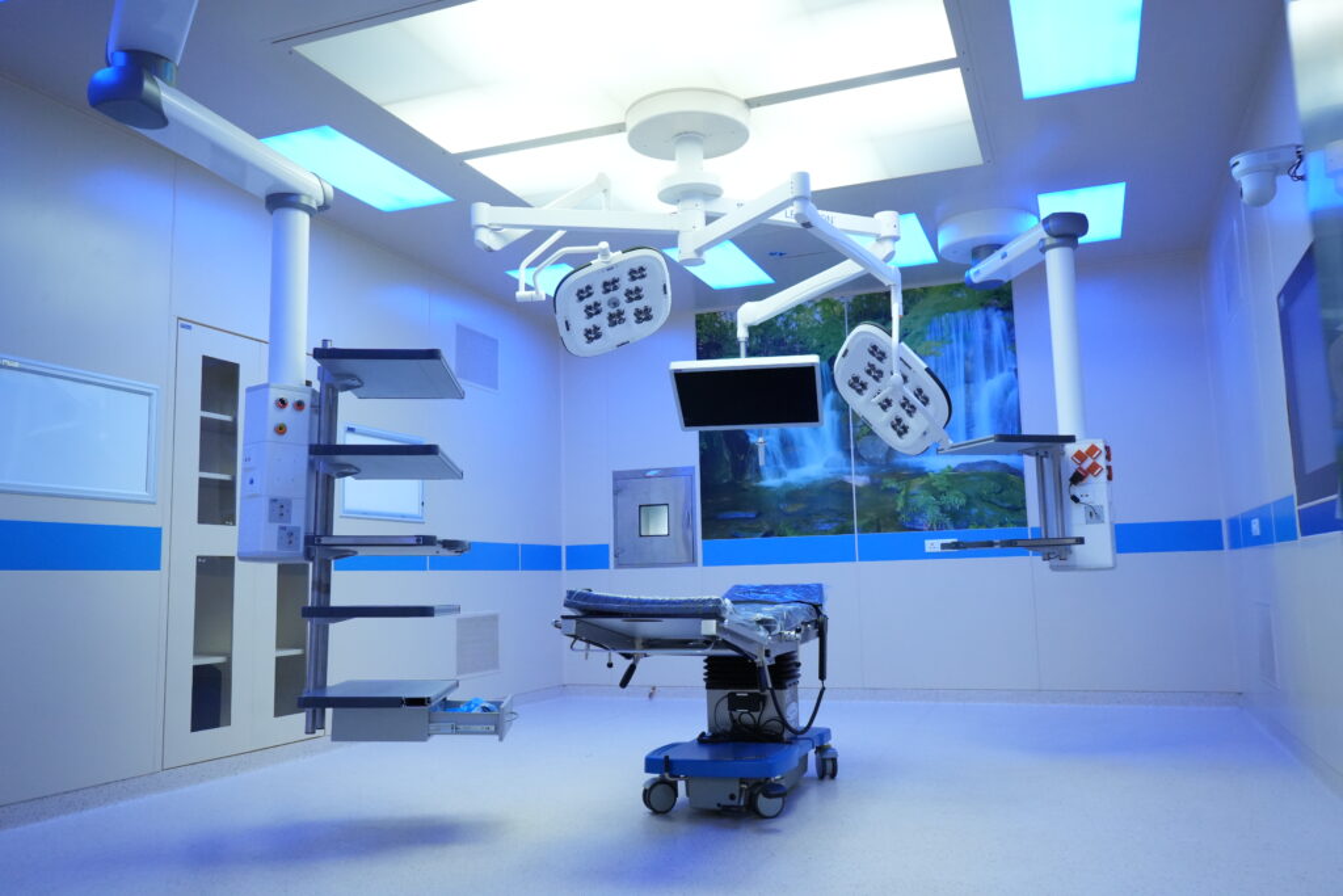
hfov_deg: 65.5
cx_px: 672
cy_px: 448
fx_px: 1045
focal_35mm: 28
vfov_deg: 46.4
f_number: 5.6
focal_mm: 28
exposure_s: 1/250
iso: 5000
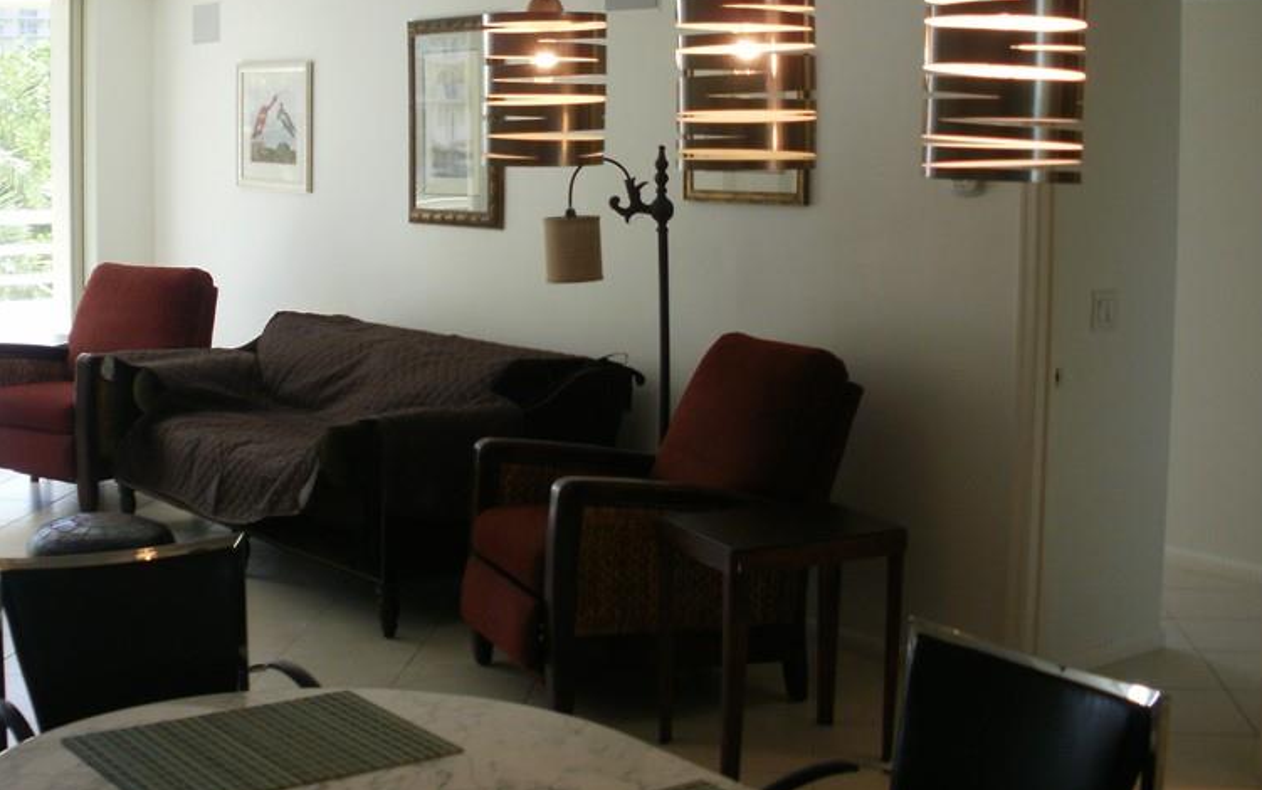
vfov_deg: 24.8
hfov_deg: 38.8
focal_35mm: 52
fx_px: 1789
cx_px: 534
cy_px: 274
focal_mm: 6.3
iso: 100
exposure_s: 1/40
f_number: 3.5
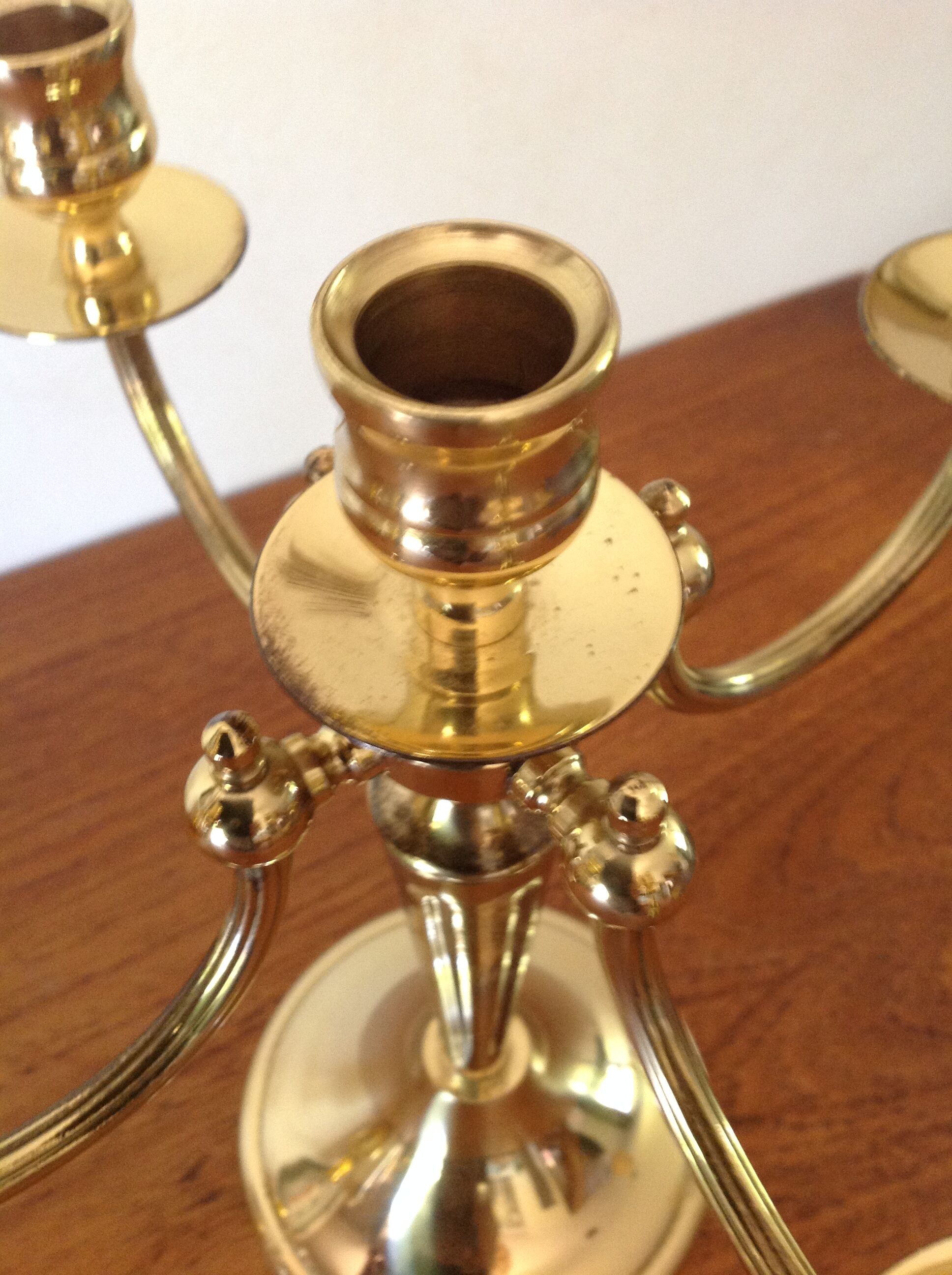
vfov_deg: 52.7
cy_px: 638
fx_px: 1287
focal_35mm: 35
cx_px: 476
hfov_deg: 40.6
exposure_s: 1/15
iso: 200
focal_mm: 4.28
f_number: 2.4
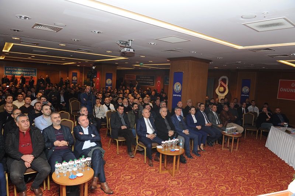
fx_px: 197
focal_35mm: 24
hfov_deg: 73.8
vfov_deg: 53.1
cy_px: 98
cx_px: 148
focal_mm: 24
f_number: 6.3
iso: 1000
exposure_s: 1/80
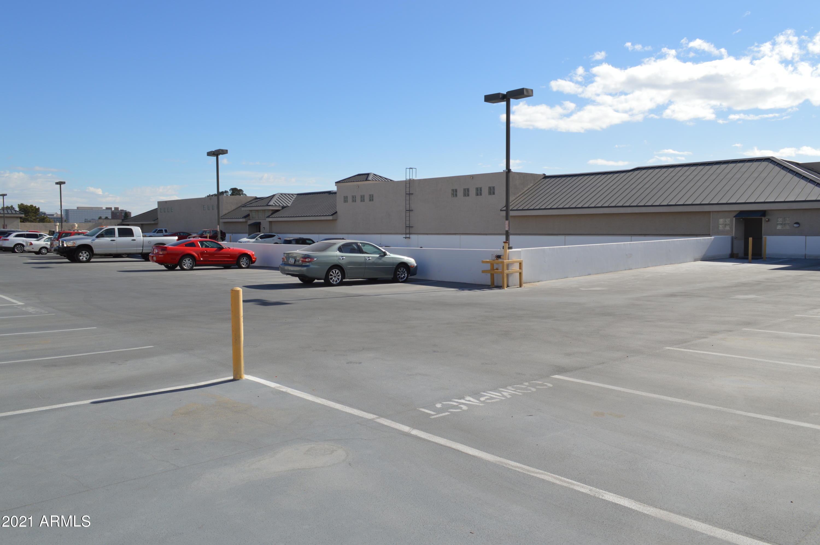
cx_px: 410
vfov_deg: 47.8
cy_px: 272
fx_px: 614
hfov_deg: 67.4
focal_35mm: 27
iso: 100
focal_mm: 18
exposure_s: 1/320
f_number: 9
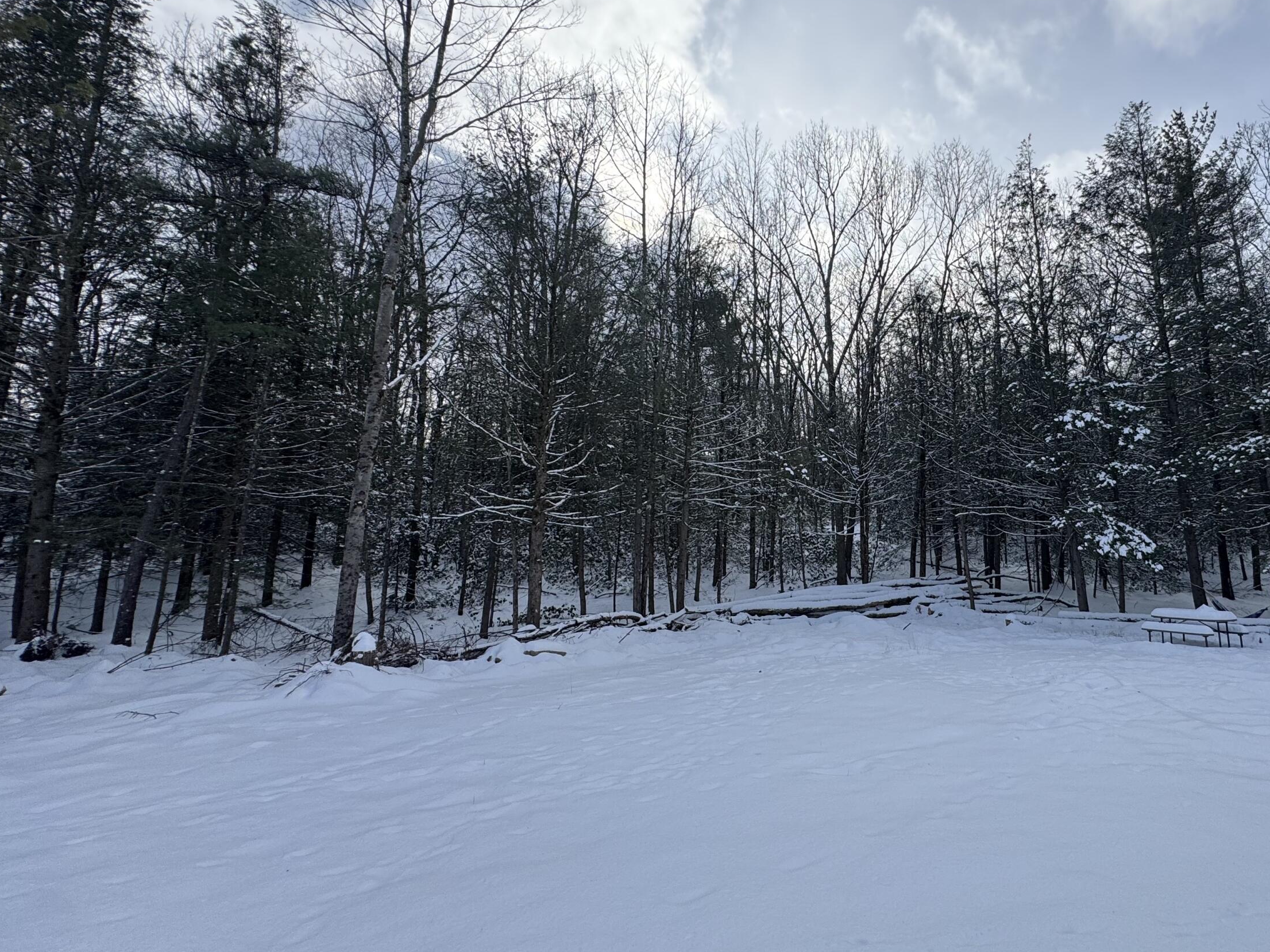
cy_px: 417
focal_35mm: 19
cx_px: 849
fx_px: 697
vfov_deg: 68.4
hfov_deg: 81.7
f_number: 2.2
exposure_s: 1/734
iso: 50
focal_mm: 2.22
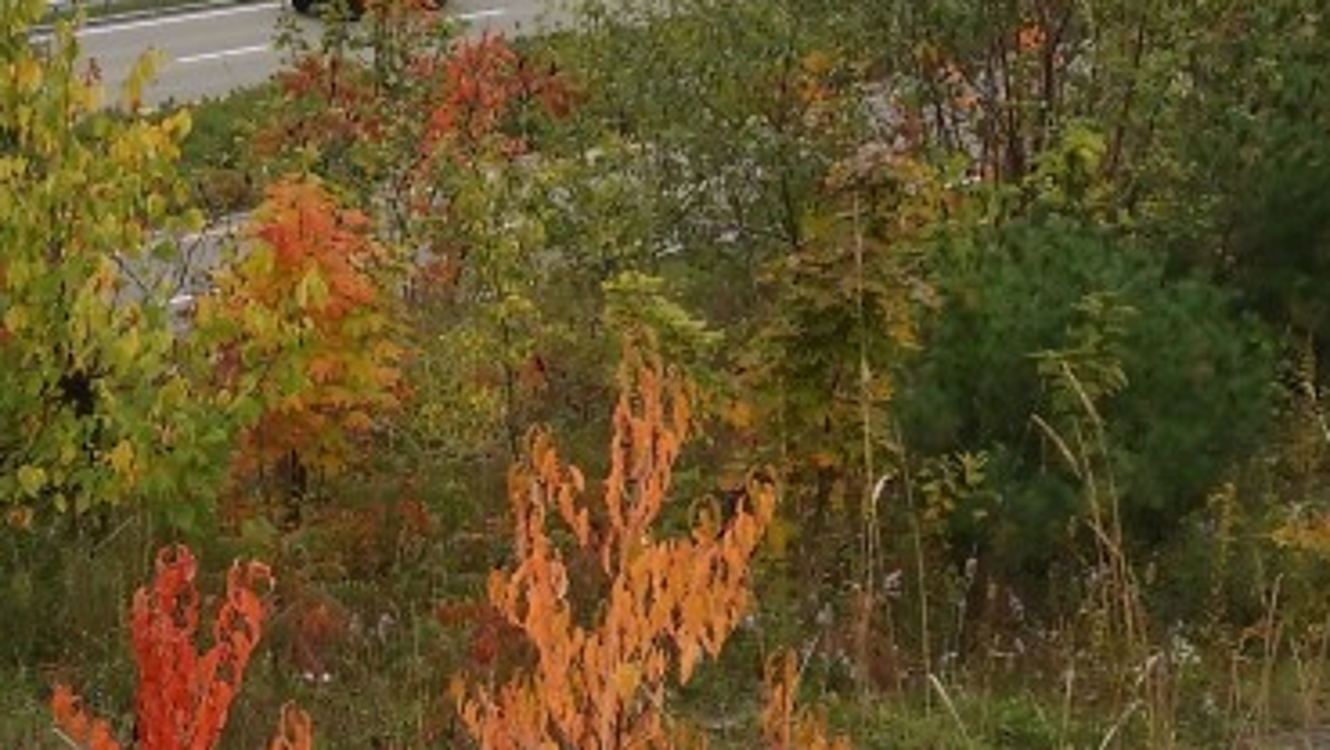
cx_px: 314
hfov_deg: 12.6
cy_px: 555
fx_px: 5998
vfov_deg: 7.1
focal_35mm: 170
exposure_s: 1/320
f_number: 3.8
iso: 100
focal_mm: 7.2
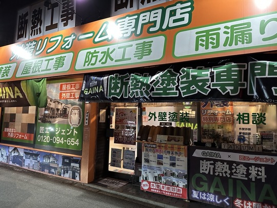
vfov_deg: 56.8
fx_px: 192
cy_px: 104
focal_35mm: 24
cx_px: 138
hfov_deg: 71.6
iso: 640
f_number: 1.78
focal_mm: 6.86
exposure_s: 1/60
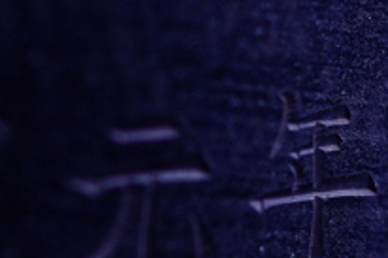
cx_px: 220
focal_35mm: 258
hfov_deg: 8.0
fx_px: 2778
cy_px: 196
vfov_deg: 5.3
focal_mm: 35
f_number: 2.8
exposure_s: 1/400
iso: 400
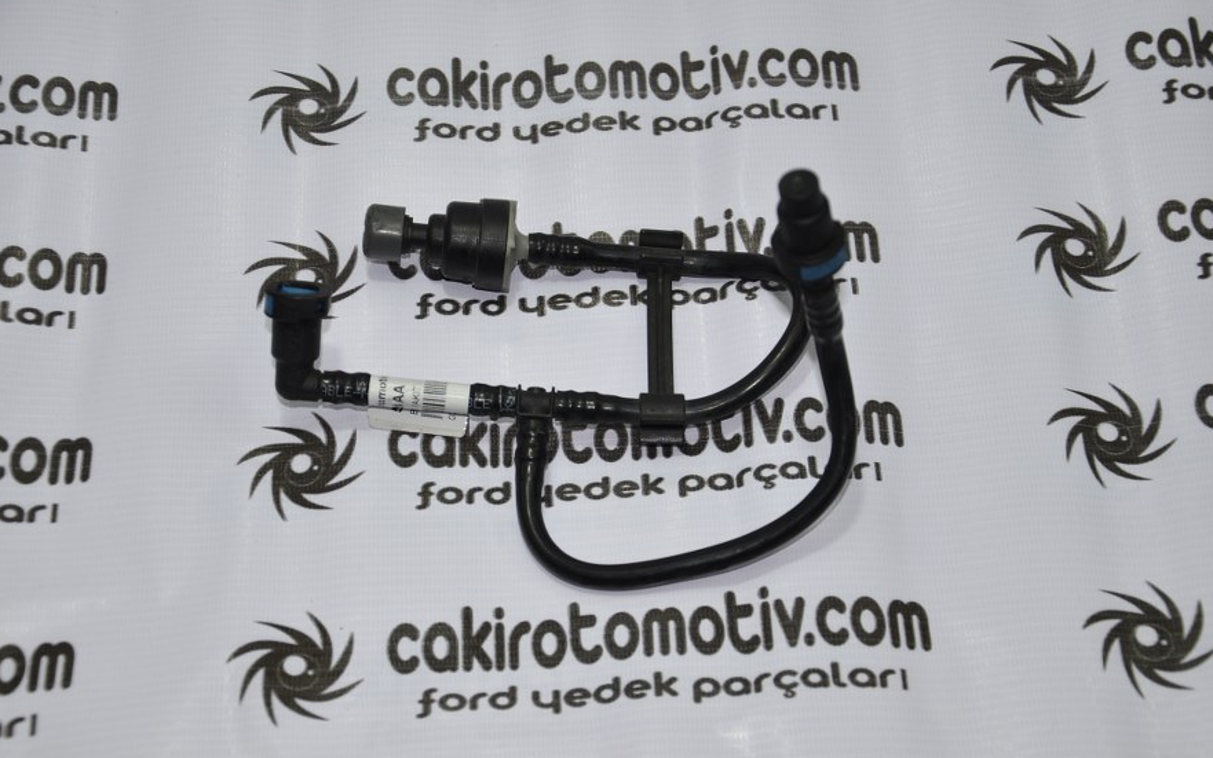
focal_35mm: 78
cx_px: 614
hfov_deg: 26.5
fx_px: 2579
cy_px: 404
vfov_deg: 16.7
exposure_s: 1/40
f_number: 5
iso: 200
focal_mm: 50
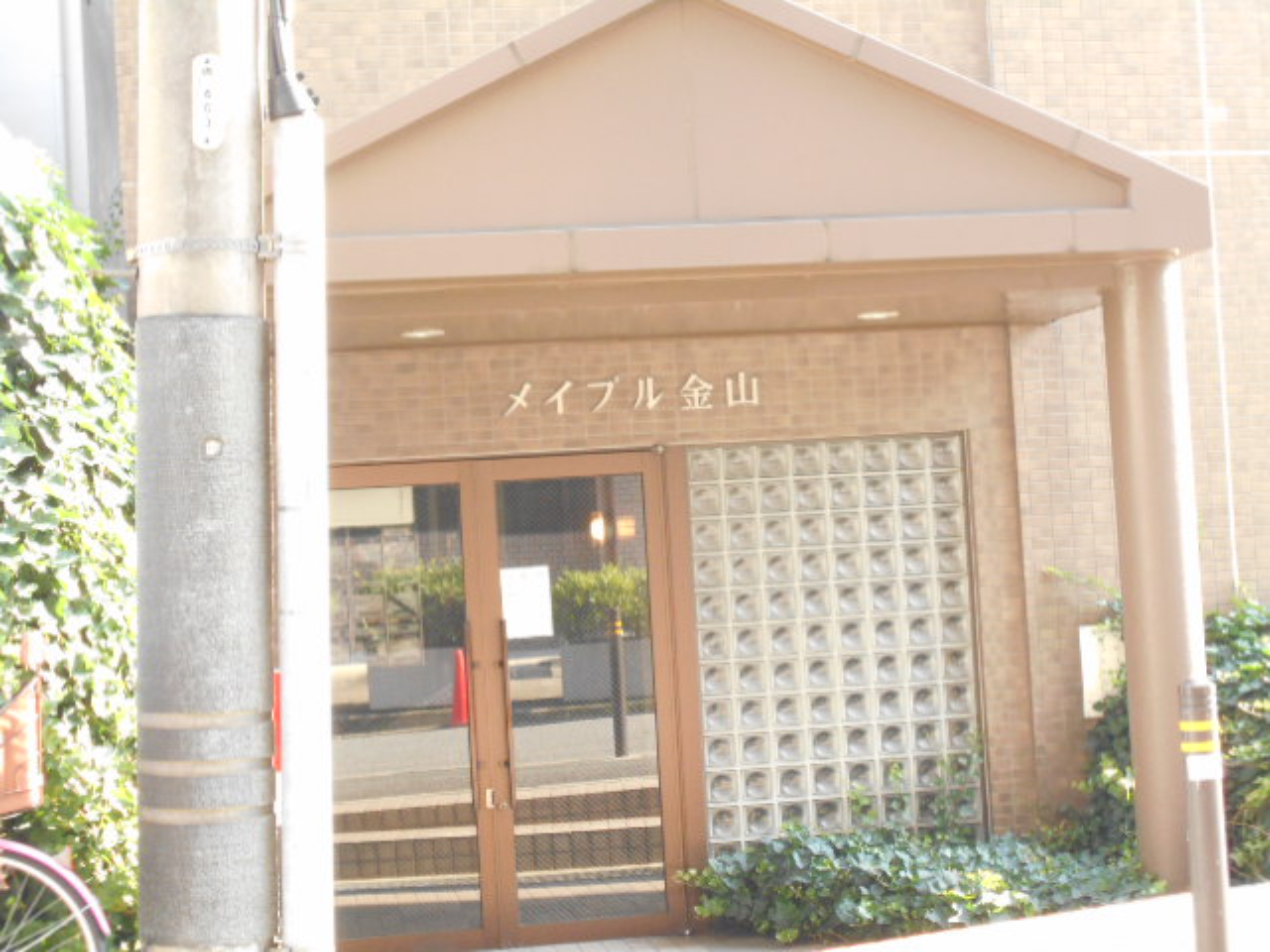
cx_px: 635
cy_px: 476
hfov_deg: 29.4
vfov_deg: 22.3
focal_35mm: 66
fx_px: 2421
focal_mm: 11.6
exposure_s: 1/60
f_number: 5.3
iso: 450
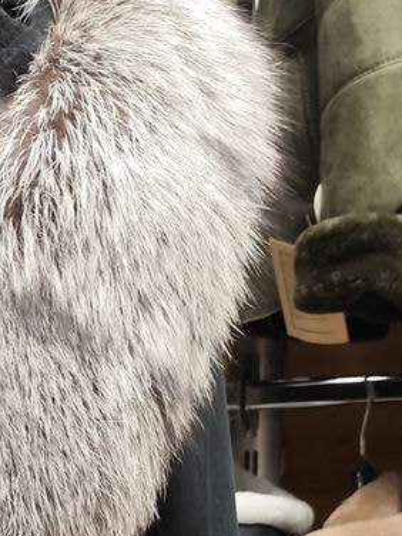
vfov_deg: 17.8
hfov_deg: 14.2
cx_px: -194
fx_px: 1517
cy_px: 817
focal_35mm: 98
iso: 640
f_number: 1.65
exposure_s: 1/50
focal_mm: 6.14
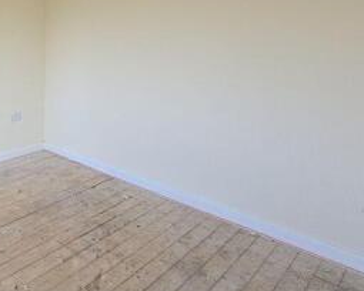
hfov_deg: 52.2
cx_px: 28
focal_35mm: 29
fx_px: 312
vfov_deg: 49.6
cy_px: 113
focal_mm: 2.2
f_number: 2.2
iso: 80
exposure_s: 1/120
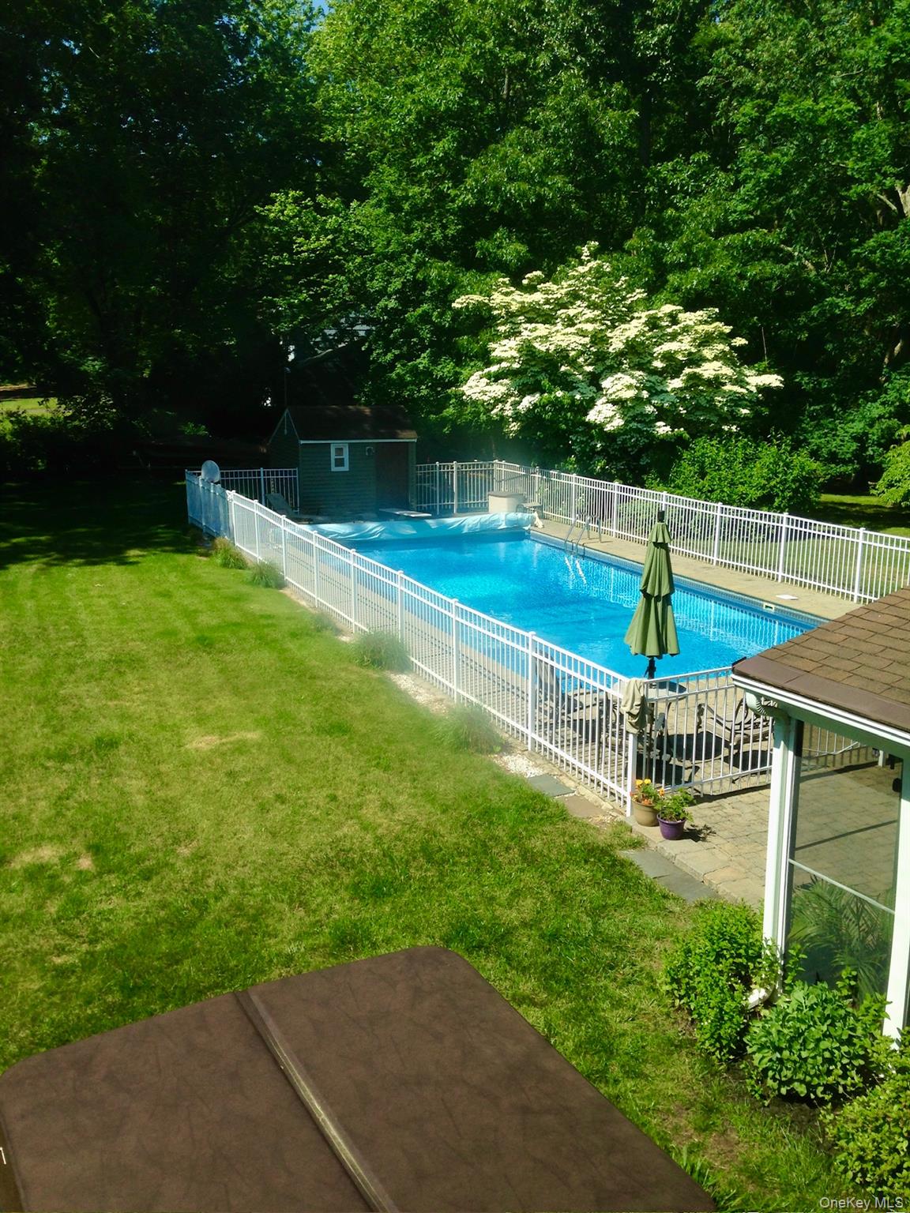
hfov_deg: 42.9
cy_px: 606
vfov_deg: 55.4
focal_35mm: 33
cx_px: 455
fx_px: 1157
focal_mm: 4.12
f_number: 2.4
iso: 50
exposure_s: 1/1085
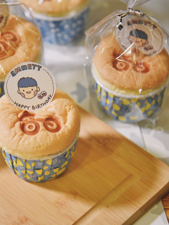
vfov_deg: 11.4
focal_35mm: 174
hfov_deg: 8.5
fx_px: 1132
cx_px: 55
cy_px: 112
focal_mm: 120
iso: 6400
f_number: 4
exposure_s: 1/500
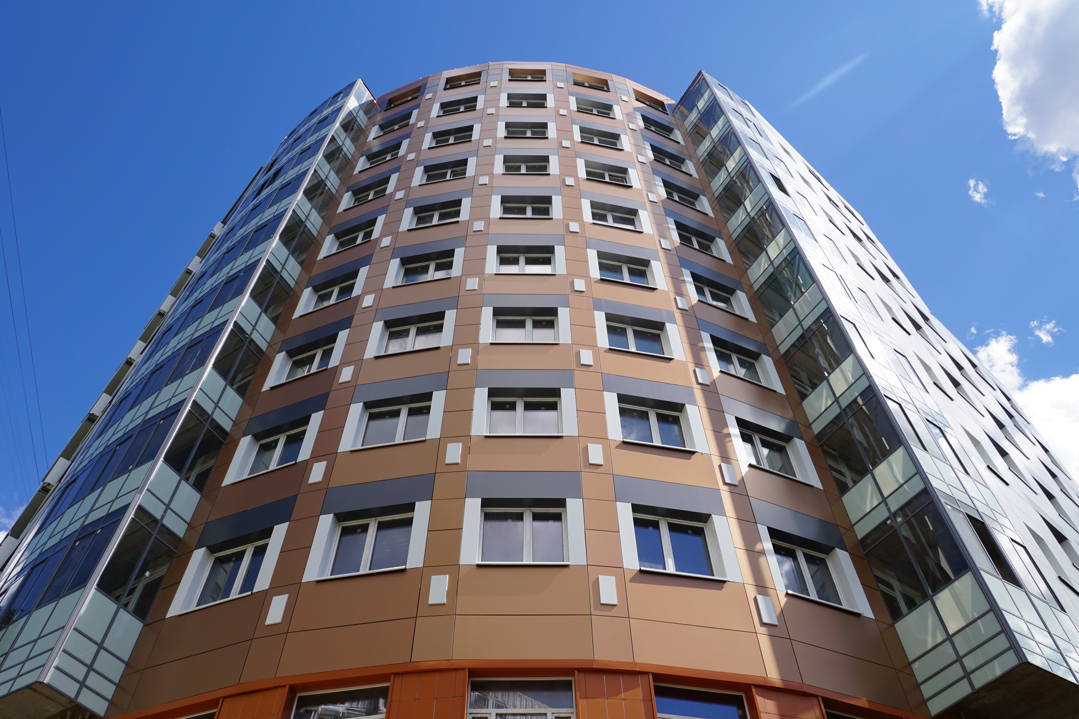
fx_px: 809
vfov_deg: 47.9
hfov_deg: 67.4
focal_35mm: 27
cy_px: 360
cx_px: 540
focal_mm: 18
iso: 100
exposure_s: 1/125
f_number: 9
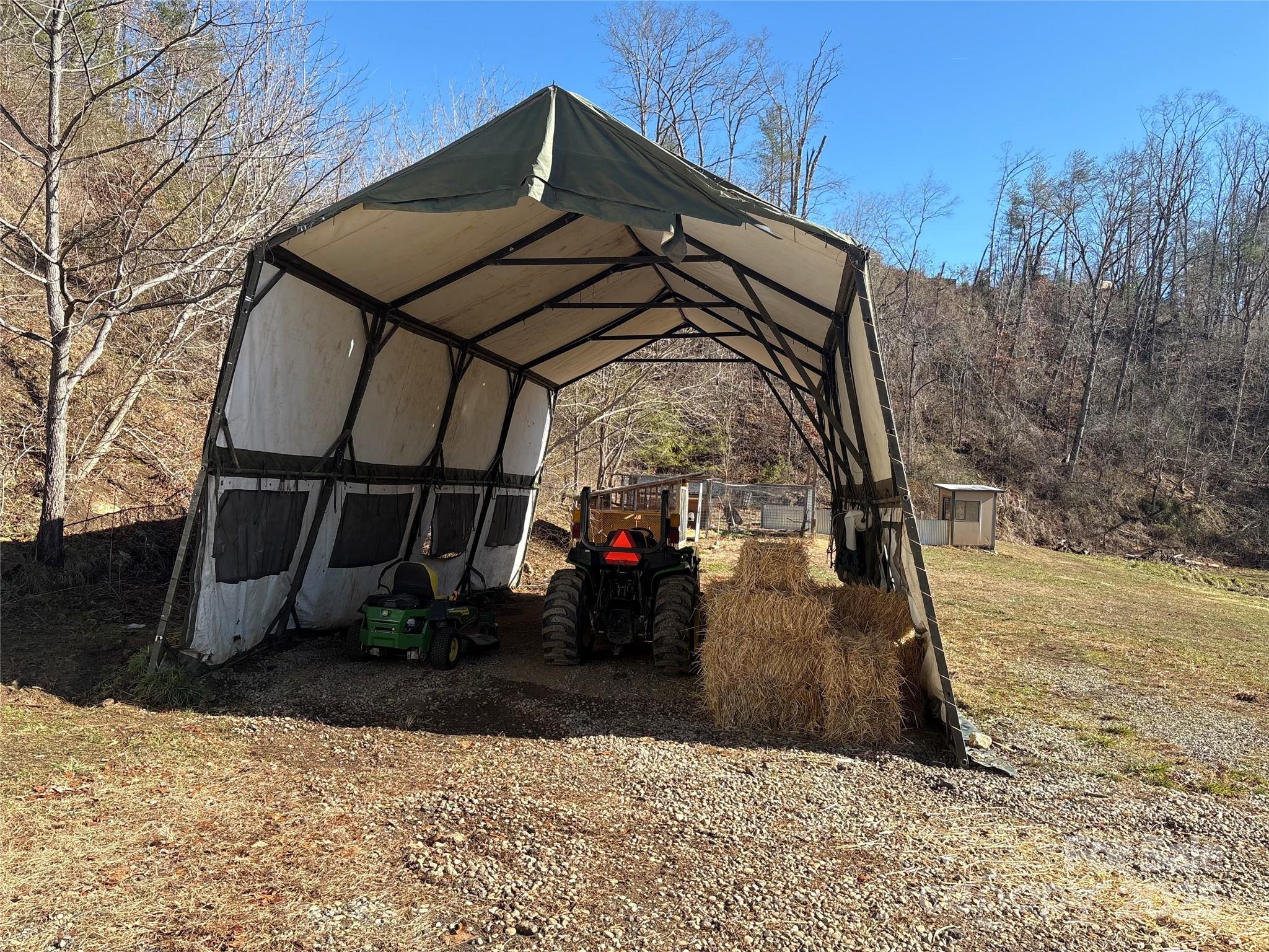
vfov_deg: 53.1
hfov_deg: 67.3
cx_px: 634
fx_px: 953
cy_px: 476
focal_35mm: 26
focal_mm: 5.96
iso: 50
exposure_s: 1/1263
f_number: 1.6
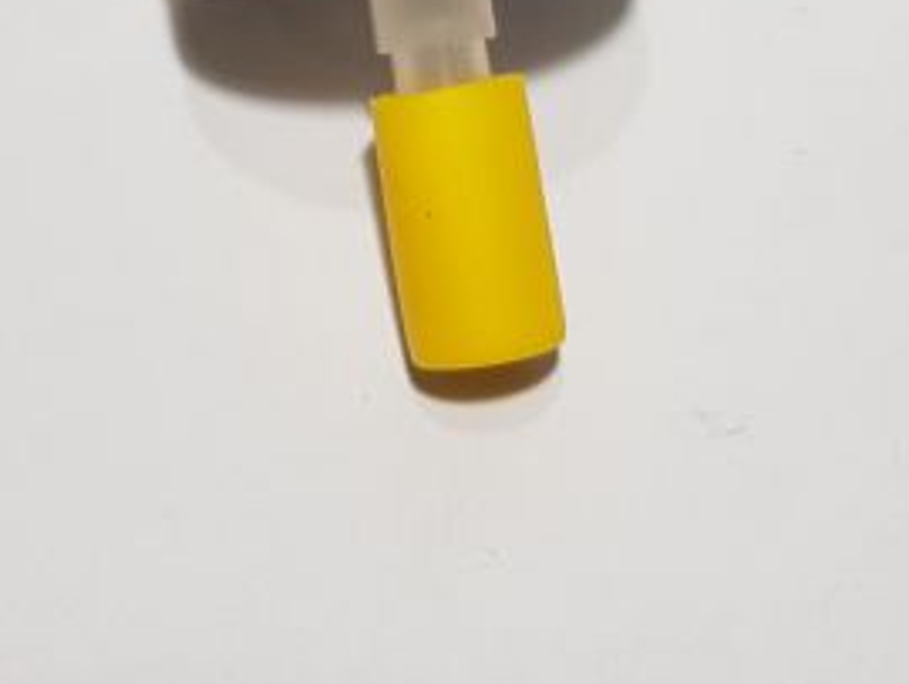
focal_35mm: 77
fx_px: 2024
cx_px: 350
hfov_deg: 25.3
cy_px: -276
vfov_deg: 17.6
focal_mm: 4.2
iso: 40
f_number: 1.7
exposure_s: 1/276
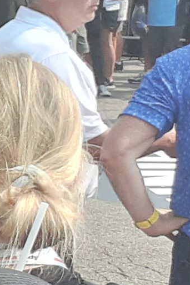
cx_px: -314
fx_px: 1298
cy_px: 159
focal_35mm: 164
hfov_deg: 7.6
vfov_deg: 12.5
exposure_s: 1/678
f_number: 2
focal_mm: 2.61
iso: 40
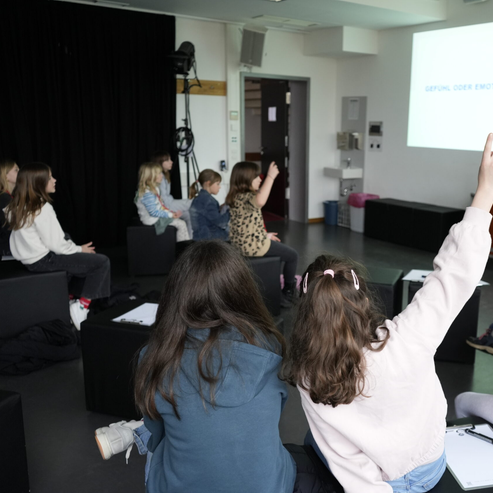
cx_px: 328
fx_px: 580
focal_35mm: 36
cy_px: 248
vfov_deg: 46.0
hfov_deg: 45.4
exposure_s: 1/160
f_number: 3.5
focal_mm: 28
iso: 2000
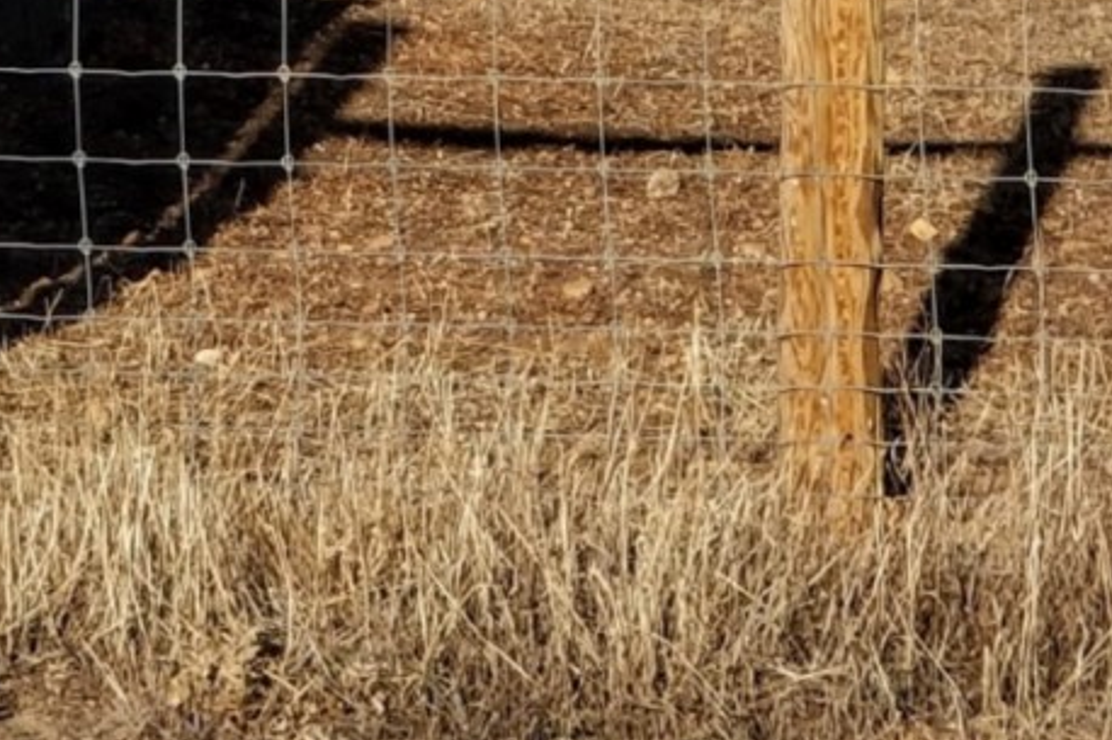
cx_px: 155
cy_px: -842
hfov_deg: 8.6
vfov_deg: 5.6
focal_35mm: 238
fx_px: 7349
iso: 25
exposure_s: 1/1172
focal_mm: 6
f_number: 2.4
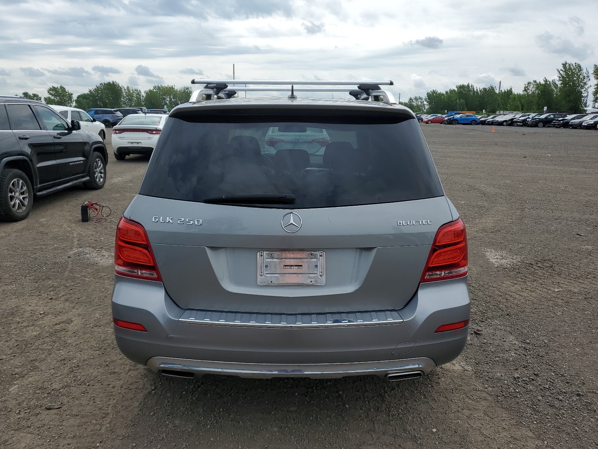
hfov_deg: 65.3
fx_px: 466
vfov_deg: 51.4
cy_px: 231
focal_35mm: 27
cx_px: 300
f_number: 1.5
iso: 50
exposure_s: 1/3333
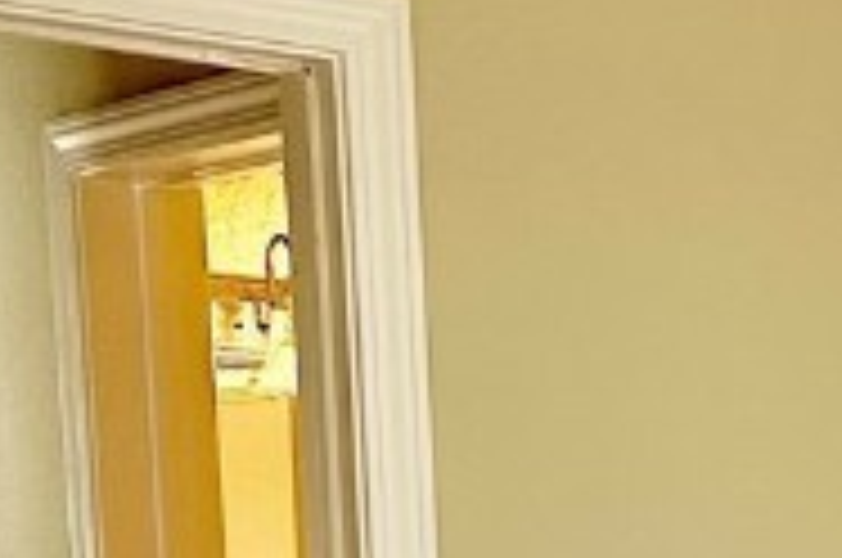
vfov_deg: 9.1
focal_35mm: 137
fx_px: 3199
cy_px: 1251
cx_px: 1887
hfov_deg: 12.4
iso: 160
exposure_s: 1/60
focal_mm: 6.86
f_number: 1.78
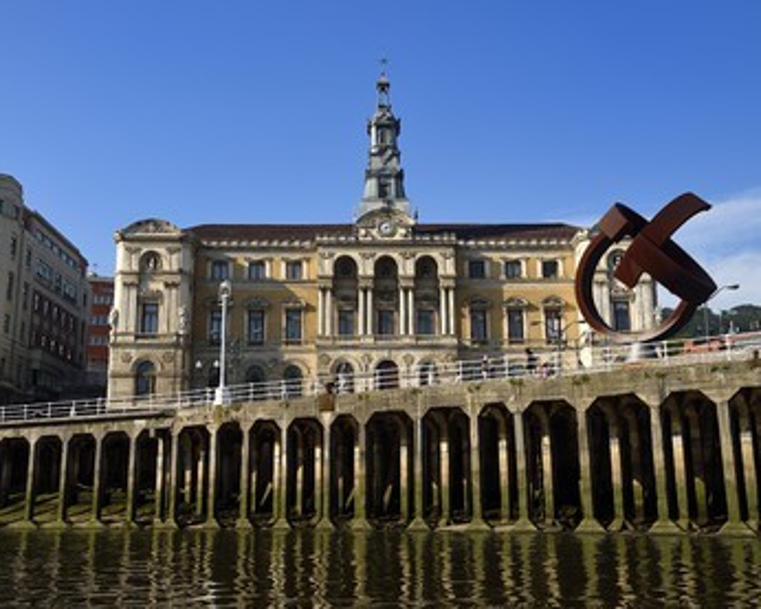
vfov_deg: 36.5
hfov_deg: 44.8
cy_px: 303
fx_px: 924
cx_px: 378
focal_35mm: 41
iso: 200
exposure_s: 1/500
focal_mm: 36
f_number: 8
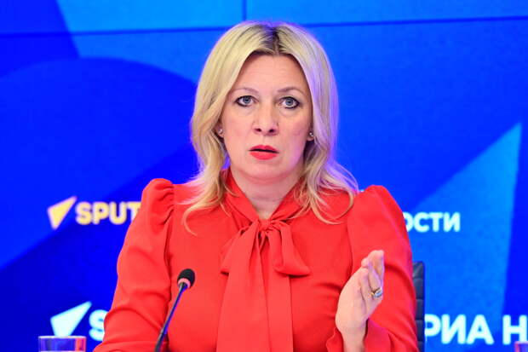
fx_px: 3665
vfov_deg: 5.5
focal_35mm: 250
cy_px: 176
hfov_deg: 8.2
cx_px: 264
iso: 4000
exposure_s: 1/125
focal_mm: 250
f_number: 5.6
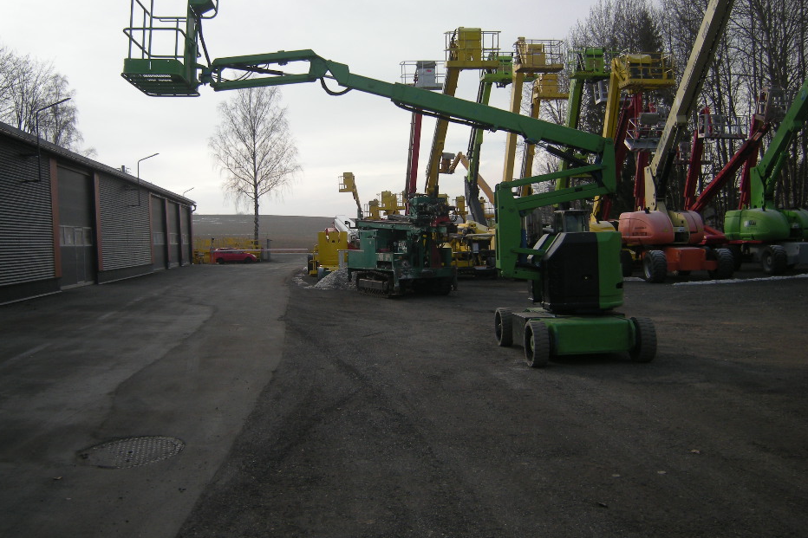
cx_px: 368
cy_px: 241
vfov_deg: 41.1
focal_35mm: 32
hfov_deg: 58.6
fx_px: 718
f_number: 5.6
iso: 64
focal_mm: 4.7
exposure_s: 1/206
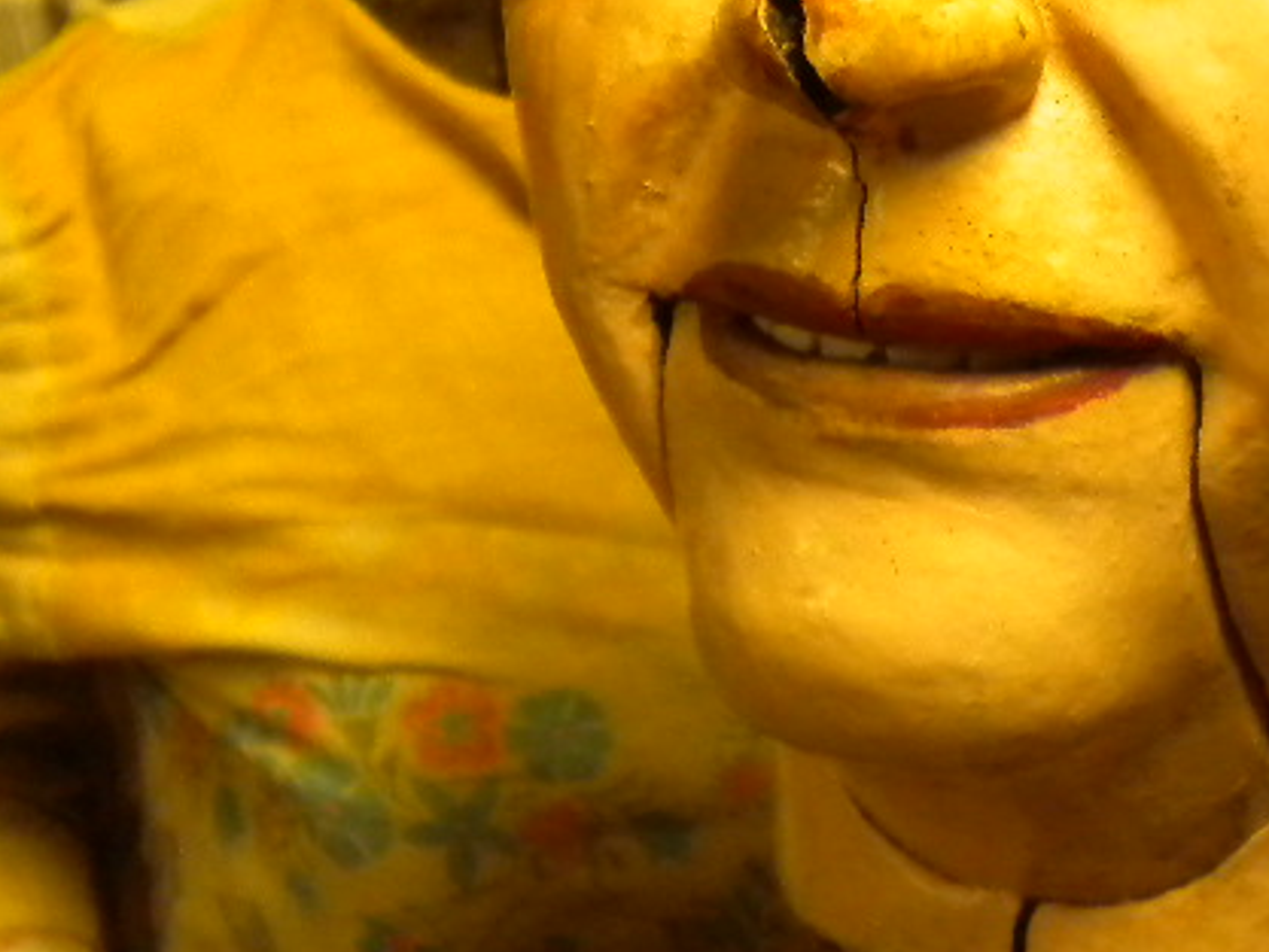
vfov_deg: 16.7
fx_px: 3154
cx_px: 886
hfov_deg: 22.6
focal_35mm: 86
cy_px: -40
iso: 400
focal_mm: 6.3
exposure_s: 1/63.4
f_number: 3.1
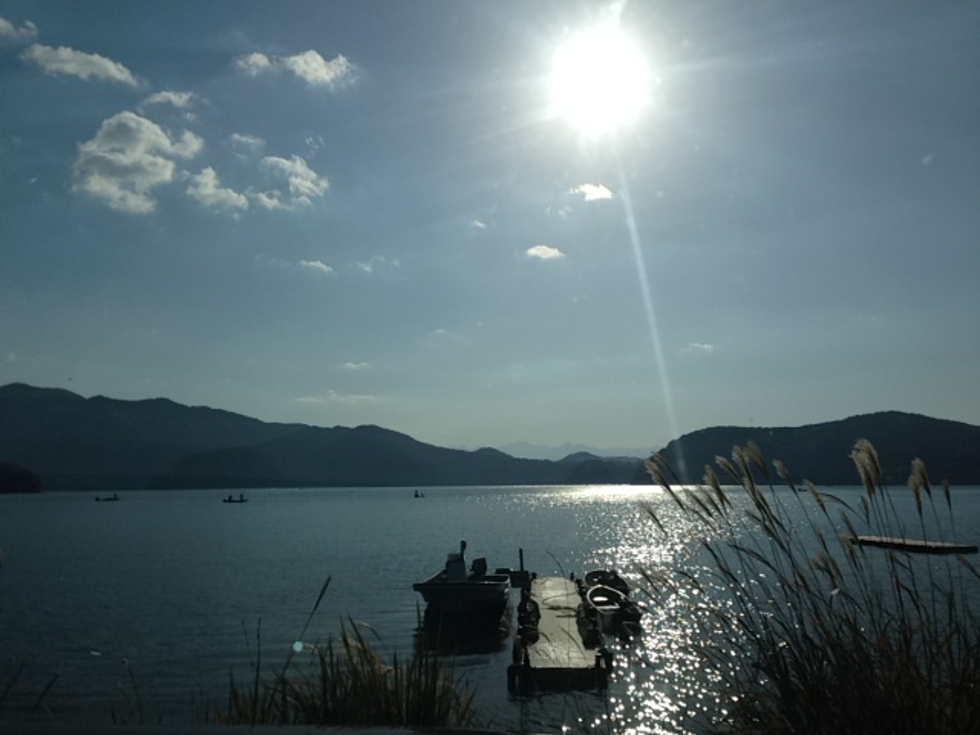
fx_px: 934
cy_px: 368
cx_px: 490
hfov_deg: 55.4
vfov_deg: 42.9
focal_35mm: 33
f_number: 2.4
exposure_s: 1/9091
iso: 50
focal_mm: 4.13
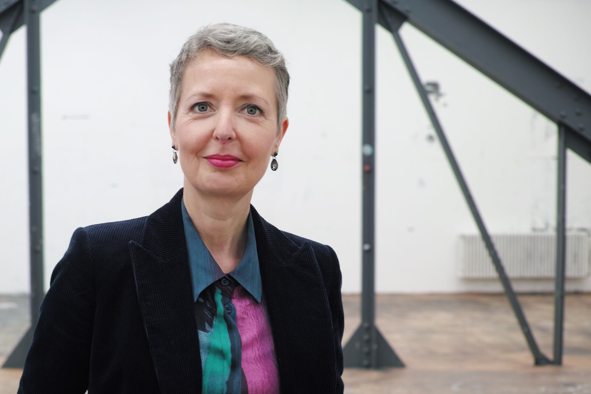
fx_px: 919
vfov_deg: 24.1
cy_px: 245
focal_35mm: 56
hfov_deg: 35.5
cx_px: 226
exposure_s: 1/50
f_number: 3.2
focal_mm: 30
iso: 200
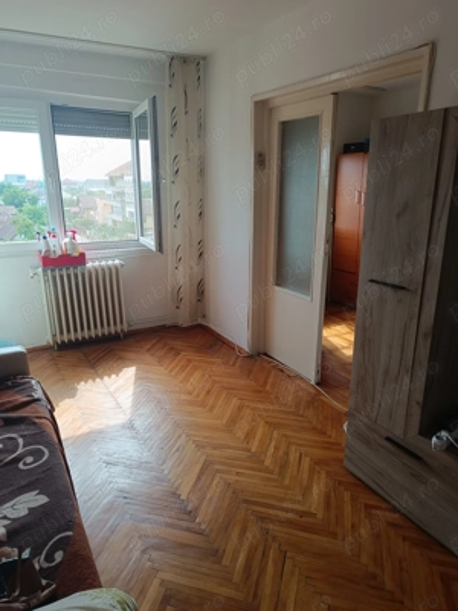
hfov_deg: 56.8
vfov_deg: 71.6
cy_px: 306
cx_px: 229
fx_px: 423
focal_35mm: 24
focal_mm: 5.59
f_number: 1.88
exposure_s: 1/102
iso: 58
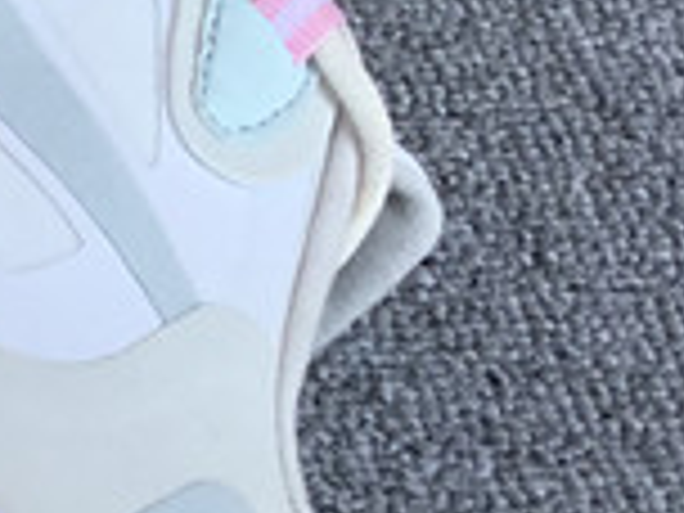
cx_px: -896
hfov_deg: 10.6
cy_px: 36
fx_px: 3221
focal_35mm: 163
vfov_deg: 9.1
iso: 25
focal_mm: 3.3
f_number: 2.4
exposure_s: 1/282
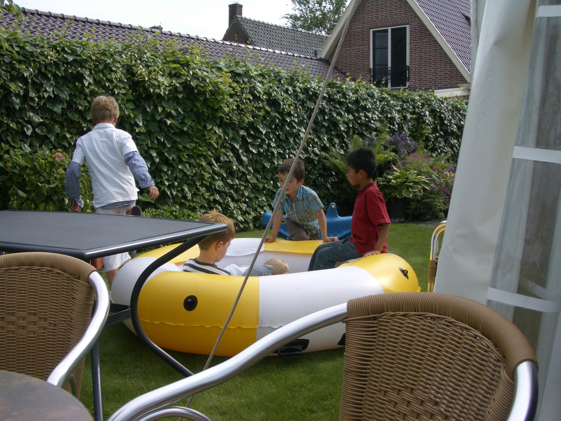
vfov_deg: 35.1
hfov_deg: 45.8
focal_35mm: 41
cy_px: 210
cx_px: 280
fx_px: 664
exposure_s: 1/400
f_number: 4.6
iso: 50
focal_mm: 6.8
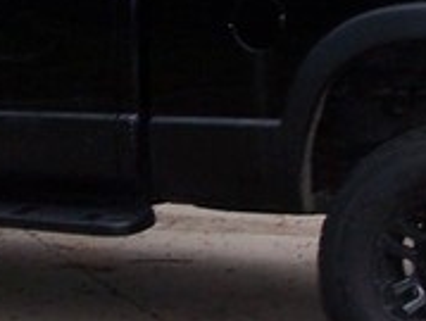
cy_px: 50
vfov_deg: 9.5
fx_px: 1924
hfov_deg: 12.6
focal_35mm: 156
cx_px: 59
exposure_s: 1/60
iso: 80
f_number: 2.8
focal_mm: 6
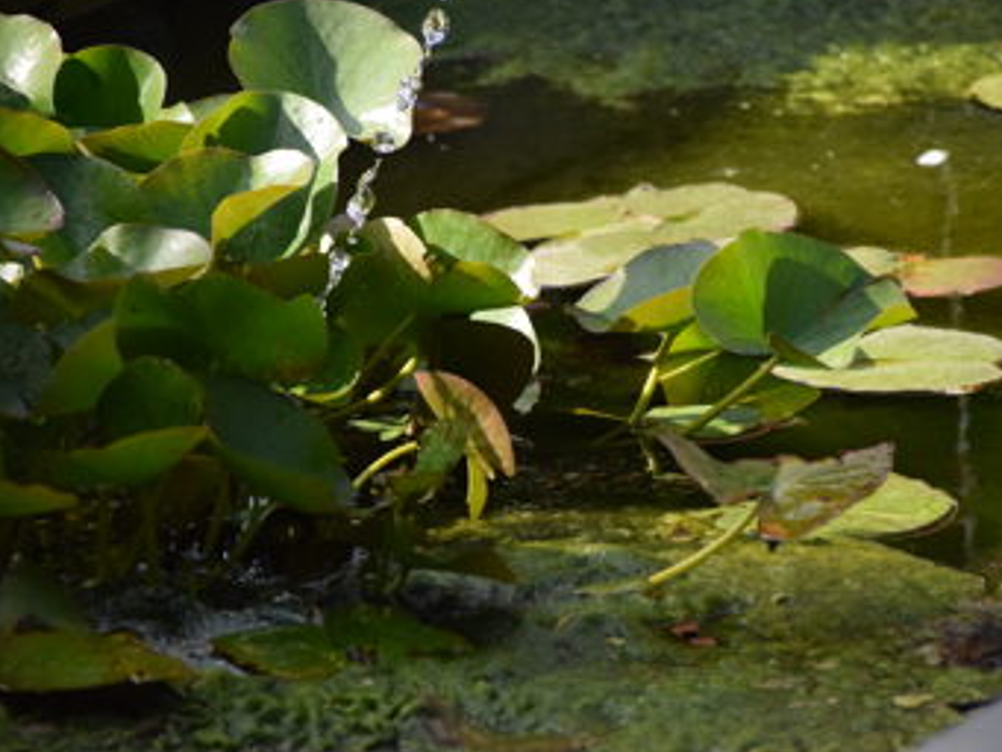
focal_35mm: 338
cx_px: 535
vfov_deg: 4.4
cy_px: 372
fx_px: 9787
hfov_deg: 5.9
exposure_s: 1/4000
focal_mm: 200
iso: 3200
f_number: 6.3
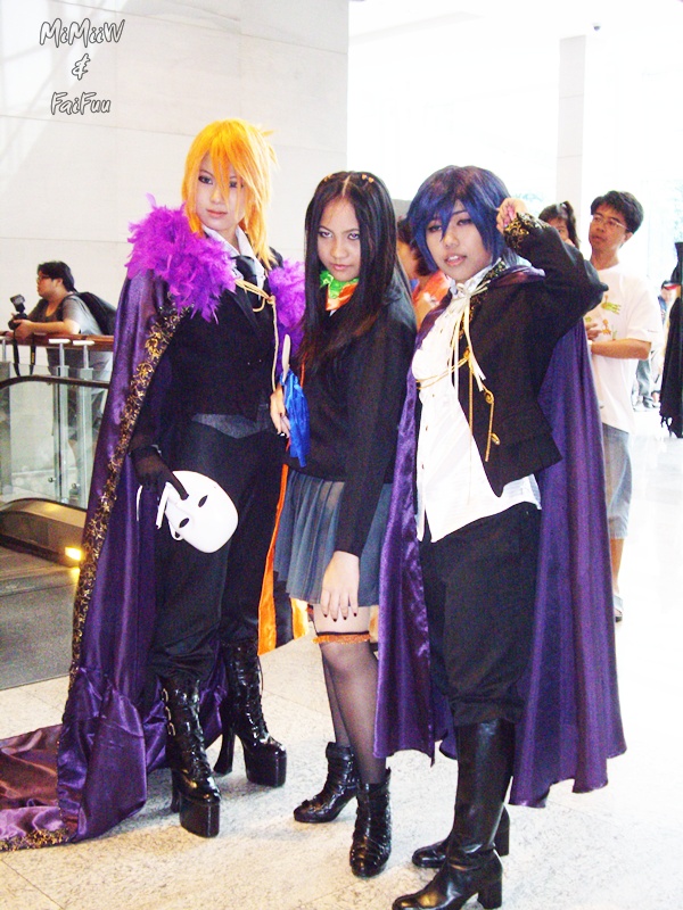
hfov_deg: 31.5
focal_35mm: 46
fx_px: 1210
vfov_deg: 41.2
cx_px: 342
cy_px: 455
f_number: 3.1
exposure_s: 1/50
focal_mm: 9.6
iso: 400
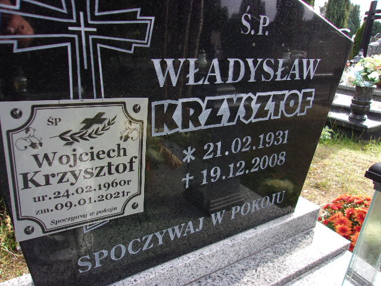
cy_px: 143
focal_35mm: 27
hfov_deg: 65.3
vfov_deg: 51.4
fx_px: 297
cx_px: 190
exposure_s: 1/200
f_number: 3
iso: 80
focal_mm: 4.9
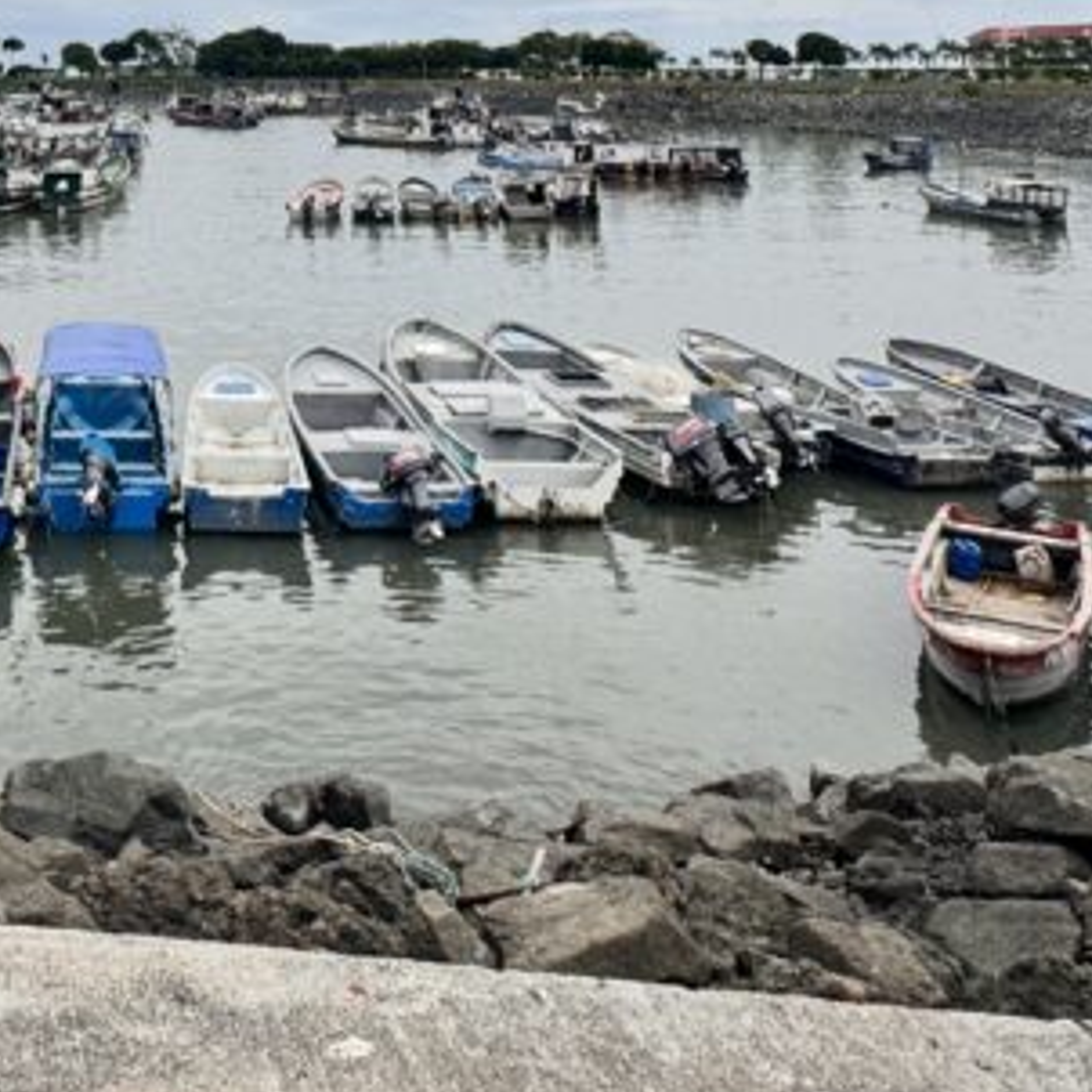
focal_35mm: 42
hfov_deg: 36.8
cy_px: -76
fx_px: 1499
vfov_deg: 35.0
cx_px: 54
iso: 32
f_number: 2.2
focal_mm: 2.22
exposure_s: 1/3906
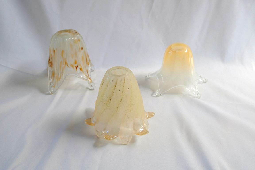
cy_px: 85
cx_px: 128
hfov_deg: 45.4
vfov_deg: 31.2
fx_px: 305
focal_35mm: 43
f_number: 7.1
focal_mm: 28.9
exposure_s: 1/250
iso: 800
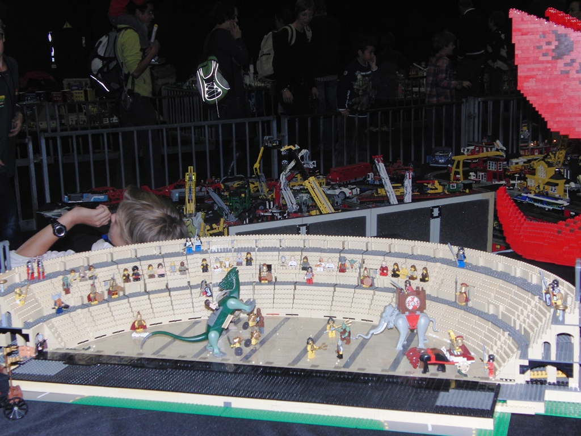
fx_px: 957
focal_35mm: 57
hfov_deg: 33.8
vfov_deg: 25.7
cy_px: 218
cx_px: 290
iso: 100
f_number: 3.4
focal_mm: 10.1
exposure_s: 1/60
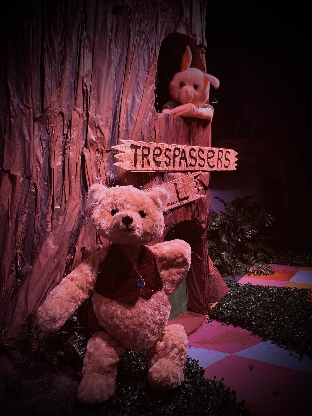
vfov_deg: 67.3
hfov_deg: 53.1
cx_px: 156
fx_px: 312
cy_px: 208
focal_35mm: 26
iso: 80
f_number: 1.8
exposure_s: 1/120
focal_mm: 4.25
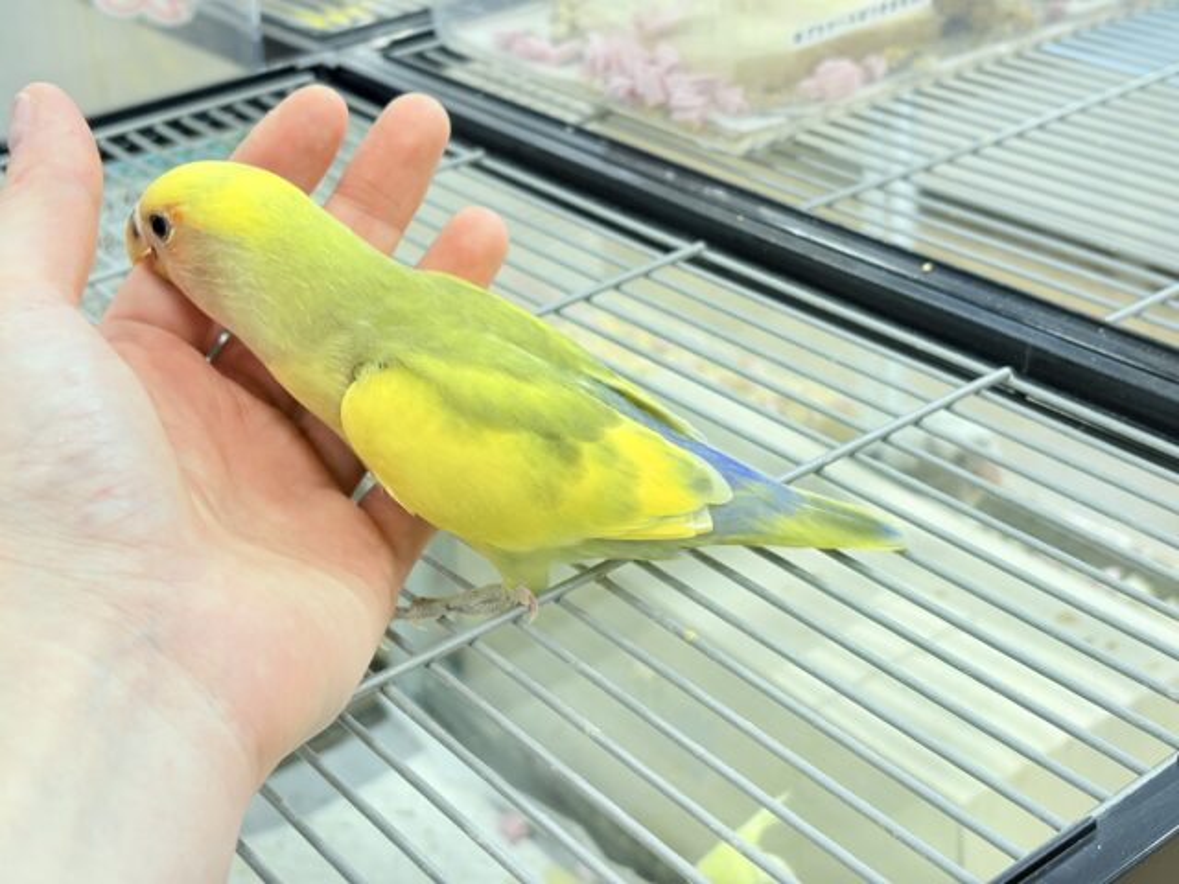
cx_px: 590
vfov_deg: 28.0
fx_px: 1771
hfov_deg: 36.8
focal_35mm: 52
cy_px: 442
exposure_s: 1/50
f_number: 1.6
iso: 50
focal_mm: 5.96
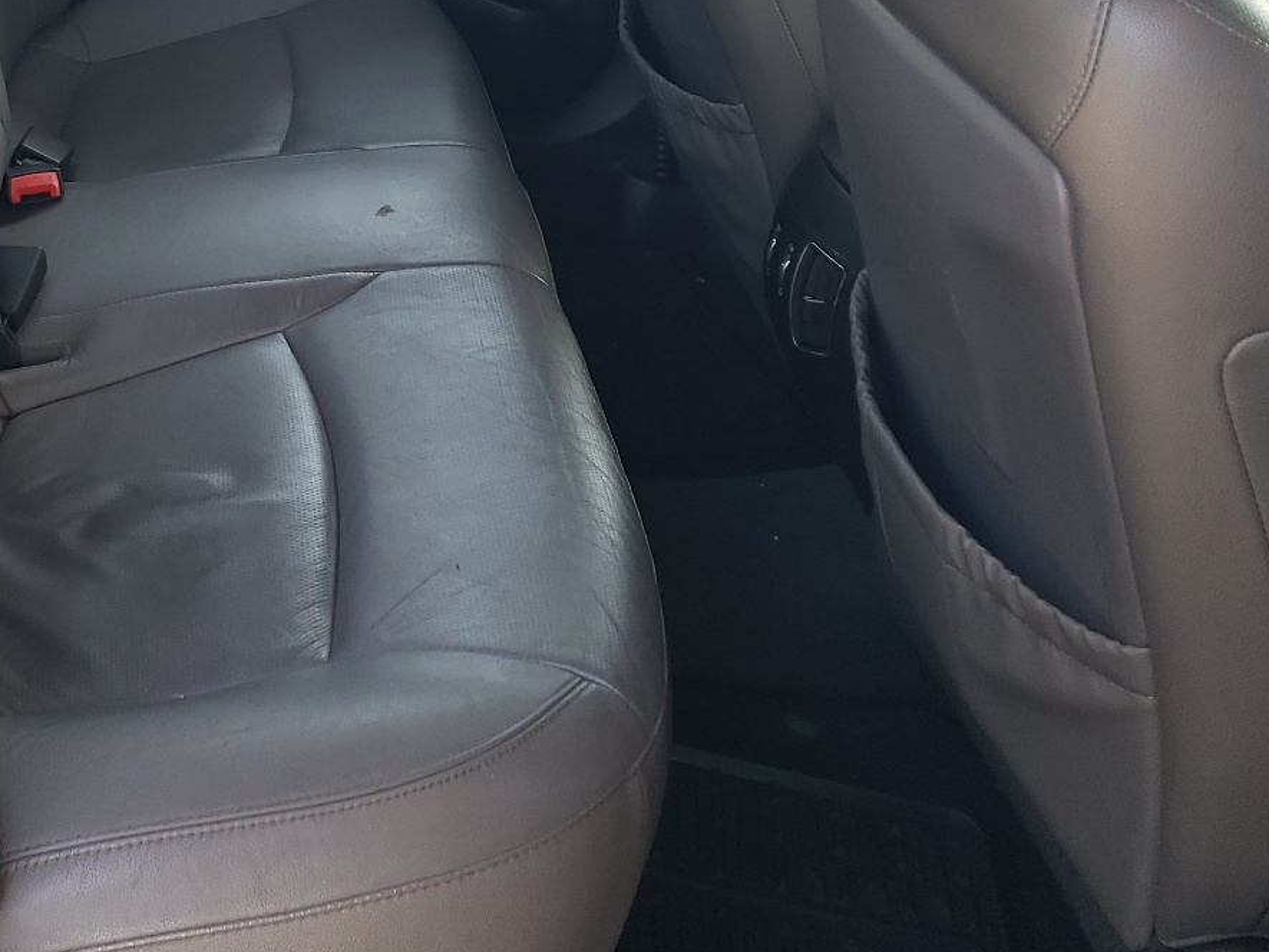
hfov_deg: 39.1
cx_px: 287
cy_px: 108
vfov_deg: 29.7
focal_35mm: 47
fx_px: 1723
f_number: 1.5
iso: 79
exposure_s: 1/120
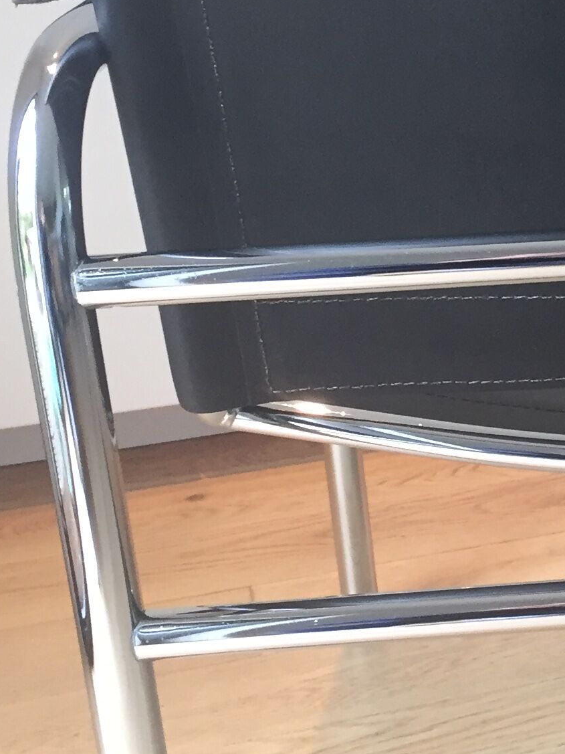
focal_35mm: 84
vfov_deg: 23.3
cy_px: 312
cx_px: 746
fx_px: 1828
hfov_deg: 16.5
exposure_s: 1/33
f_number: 2.2
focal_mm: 4.15
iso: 64
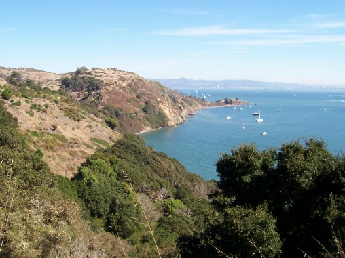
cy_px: 129
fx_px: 369
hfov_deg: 50.1
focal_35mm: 37
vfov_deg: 38.7
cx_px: 172
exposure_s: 1/250
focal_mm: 5.6
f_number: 5.6
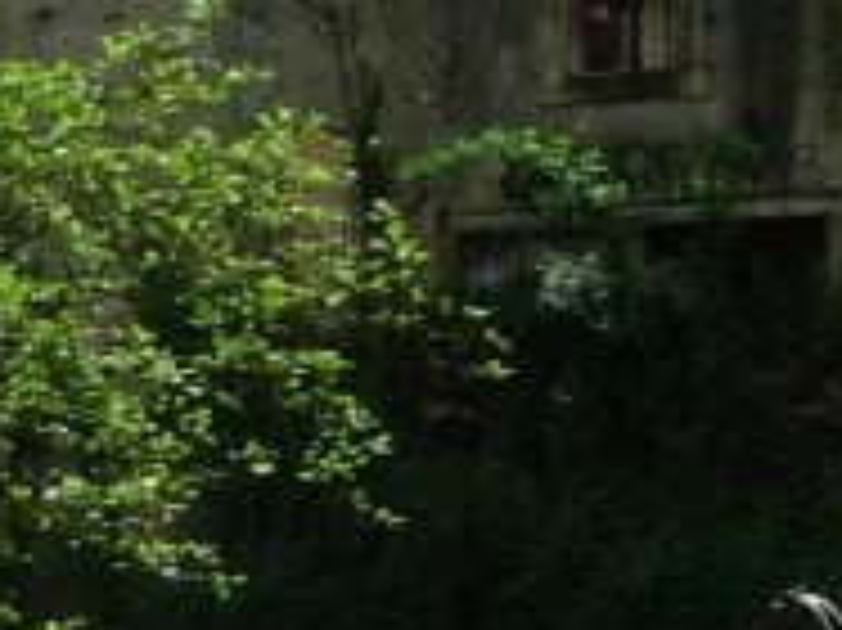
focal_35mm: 163
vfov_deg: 8.7
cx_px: -437
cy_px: 1170
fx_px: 3962
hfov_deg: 11.6
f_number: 4.8
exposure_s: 1/497
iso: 64
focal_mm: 7.8
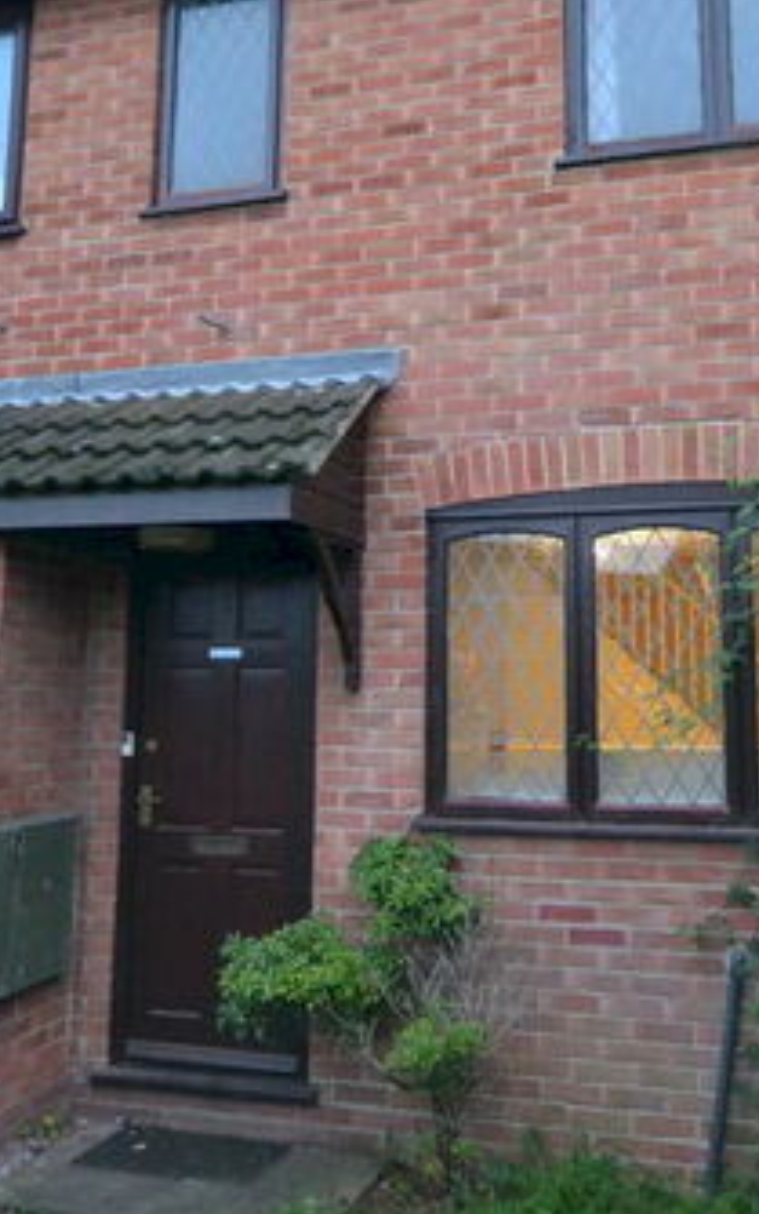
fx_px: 1058
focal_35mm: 32
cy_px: 471
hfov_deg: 39.1
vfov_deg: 59.0
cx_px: 487
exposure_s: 1/60
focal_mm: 10
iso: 1800
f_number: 4
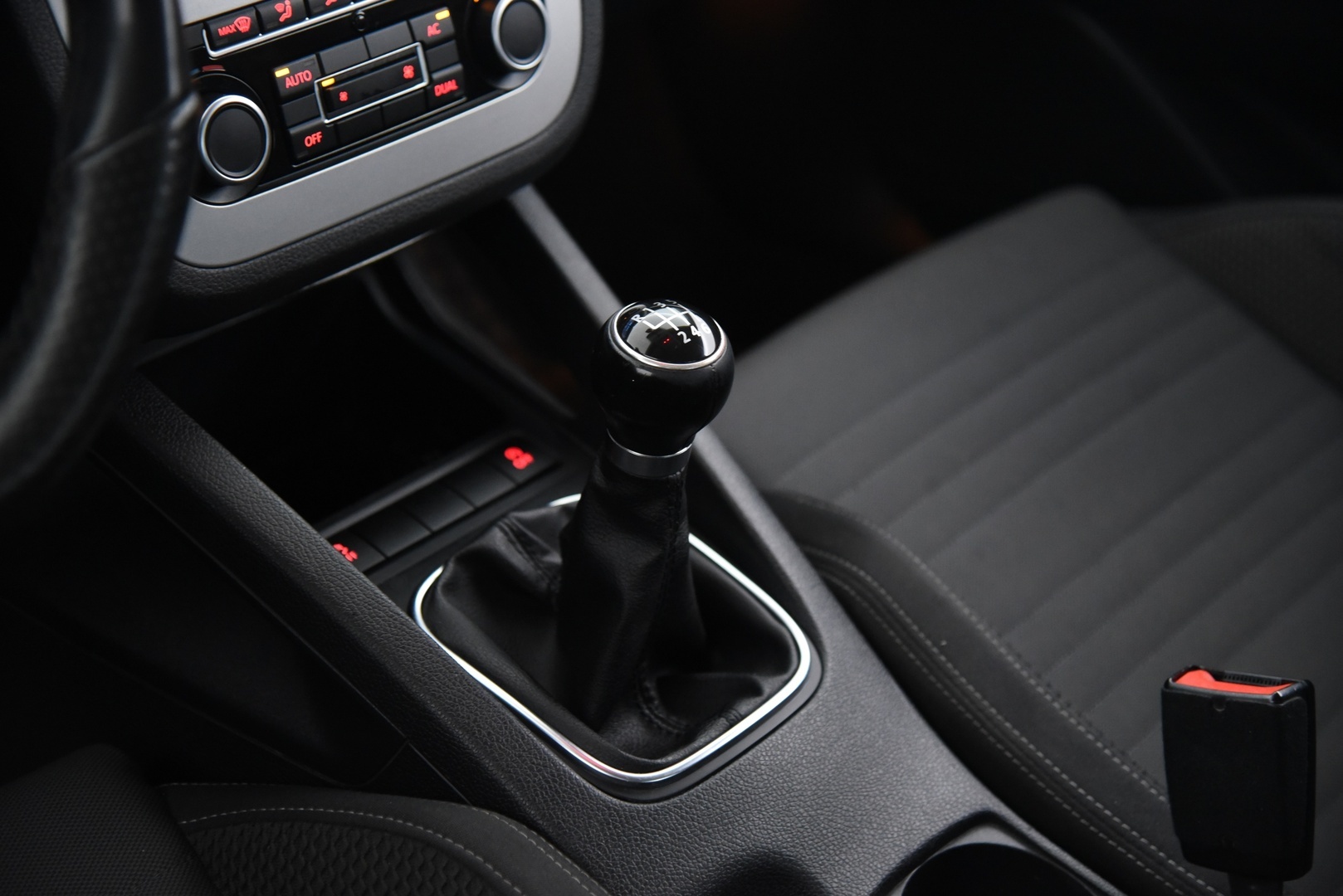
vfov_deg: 20.6
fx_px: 2463
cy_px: 448
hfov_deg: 30.5
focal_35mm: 66
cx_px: 672
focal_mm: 66
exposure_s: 1/15
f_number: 4
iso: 4000
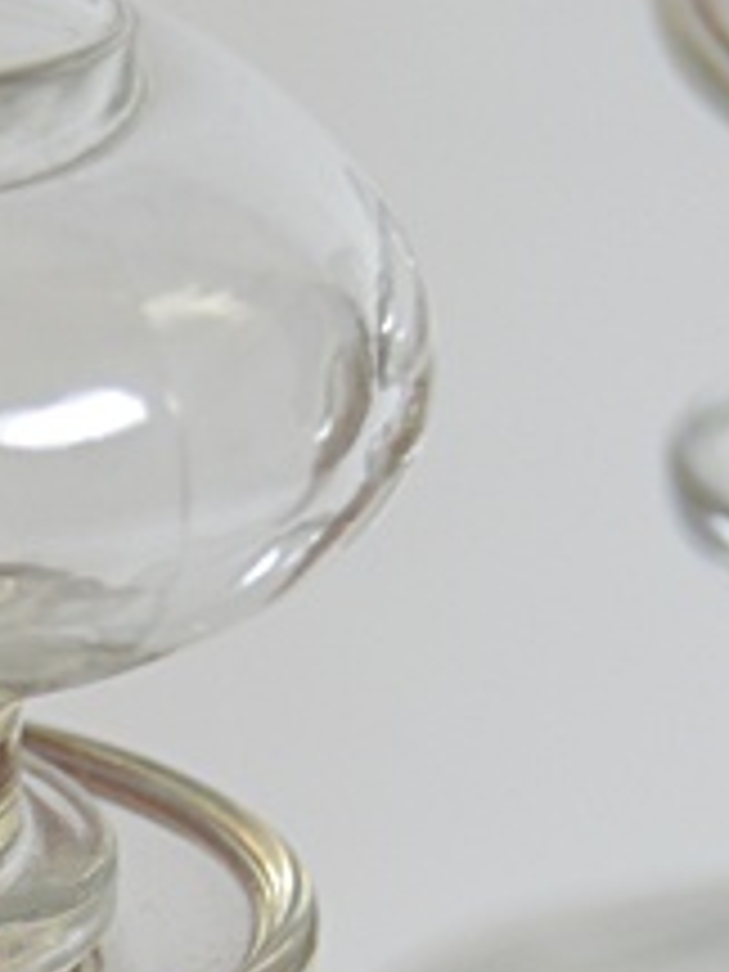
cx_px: -310
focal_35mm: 254
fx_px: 7132
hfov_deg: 5.8
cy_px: 592
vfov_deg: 7.8
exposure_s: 1/60
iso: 450
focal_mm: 38
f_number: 4.8
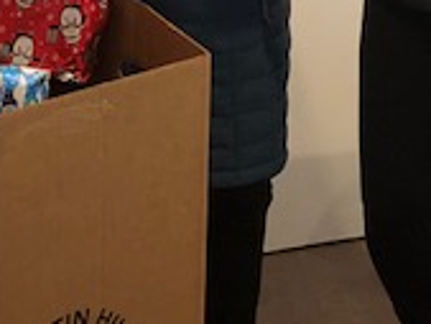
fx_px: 1321
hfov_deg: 18.4
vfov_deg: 13.4
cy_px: -128
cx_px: 105
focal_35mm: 106
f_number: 1.8
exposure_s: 1/13
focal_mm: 3.99
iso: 100
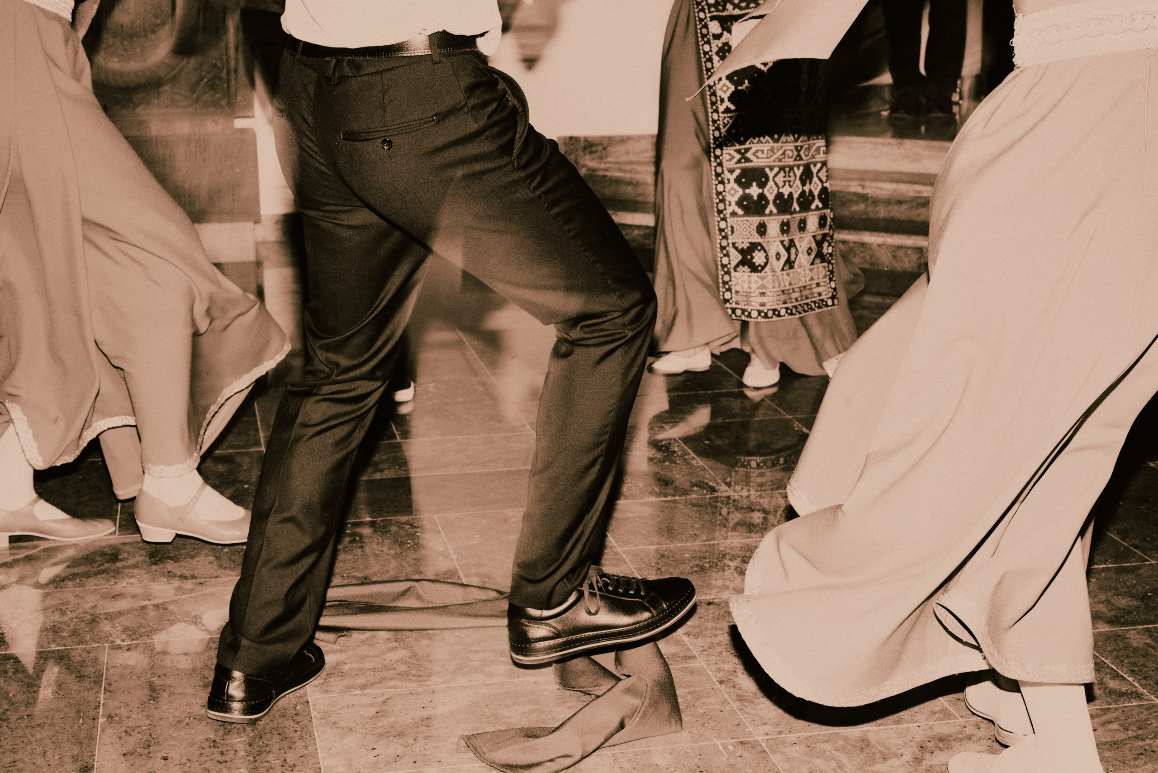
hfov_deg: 33.4
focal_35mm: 60
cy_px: 386
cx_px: 579
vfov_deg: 22.6
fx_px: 1931
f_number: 11
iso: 1600
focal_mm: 60
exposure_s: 1/15
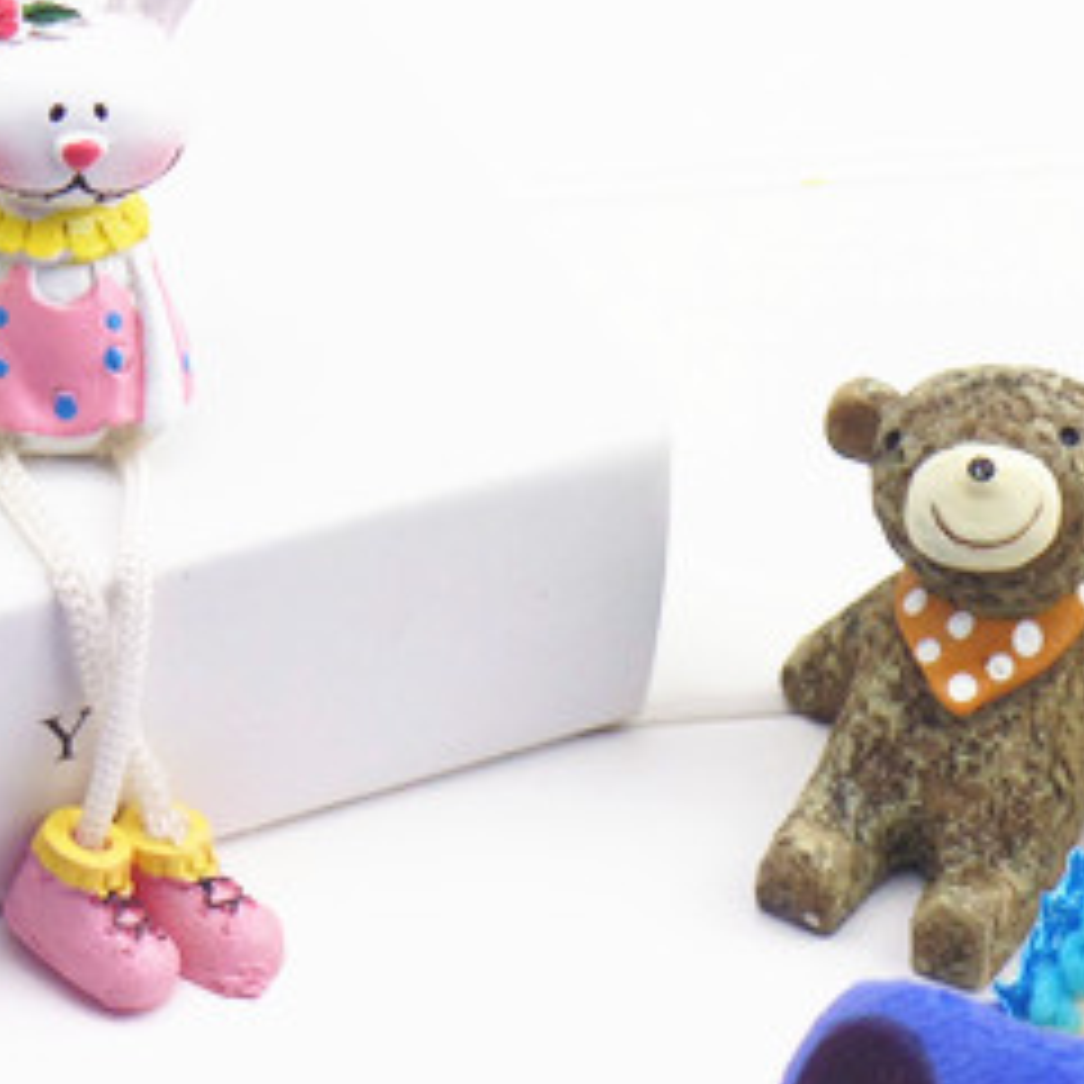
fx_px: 11833
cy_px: 1259
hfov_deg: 5.2
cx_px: 297
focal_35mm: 334
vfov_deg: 5.2
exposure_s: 1/90
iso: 80
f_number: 4
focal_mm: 20.3
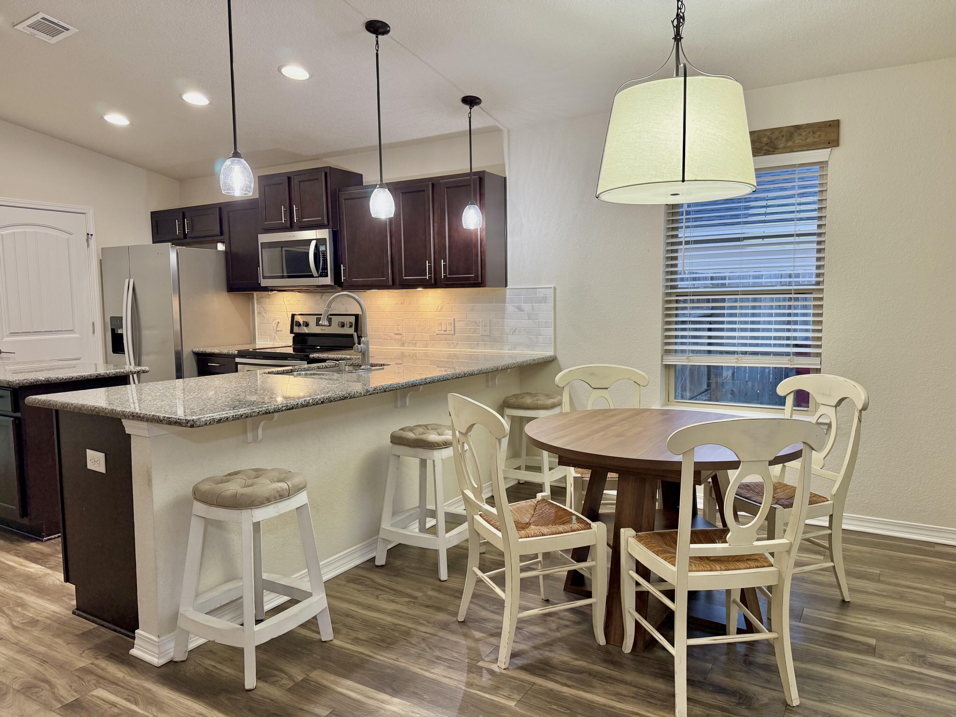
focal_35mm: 24
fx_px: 663
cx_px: 478
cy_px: 358
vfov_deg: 56.8
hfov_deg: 71.6
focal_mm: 6.76
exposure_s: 1/120
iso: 250
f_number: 1.78
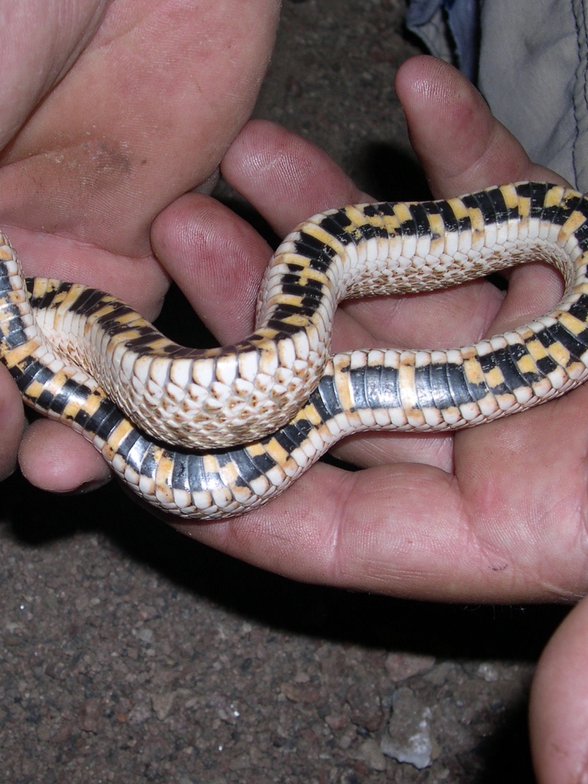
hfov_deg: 25.5
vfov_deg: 33.8
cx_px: 191
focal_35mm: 57
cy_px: 398
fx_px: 1291
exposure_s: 1/60
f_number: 8
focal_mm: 9
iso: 100
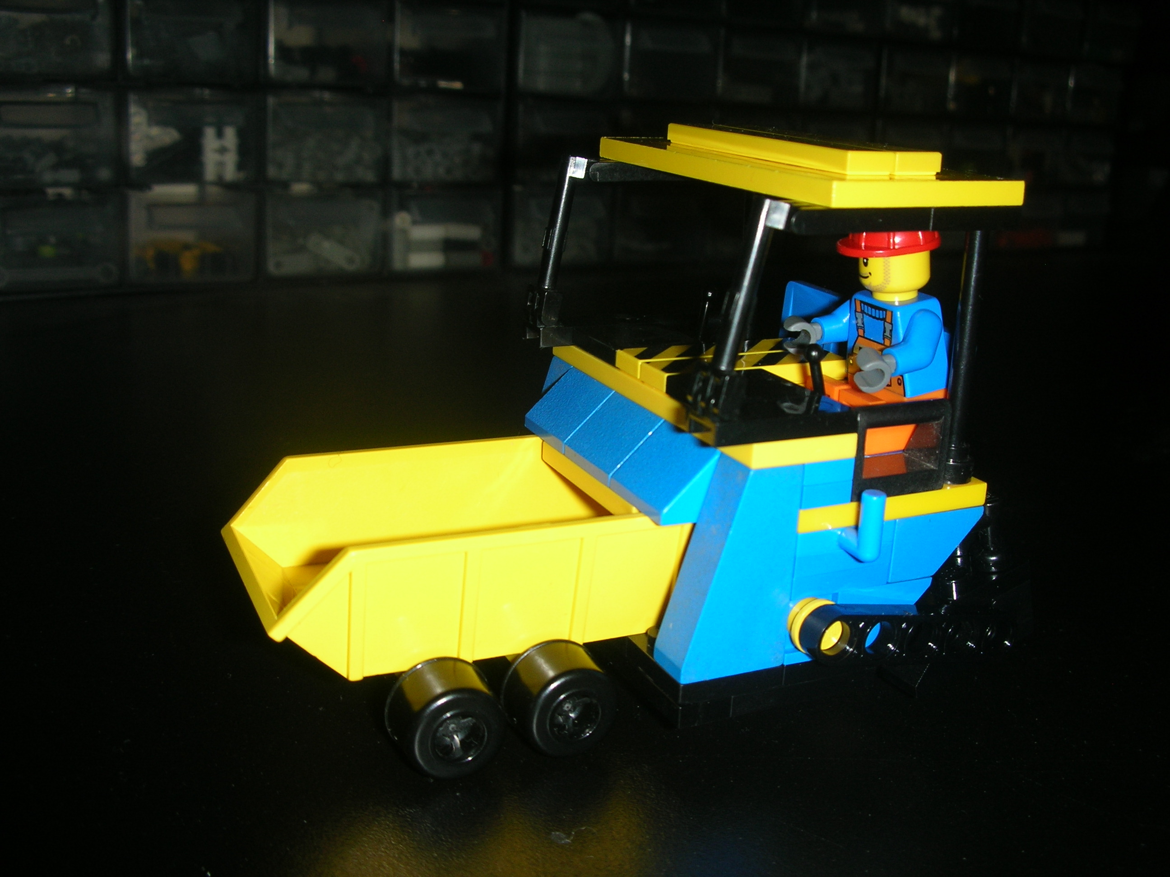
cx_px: 585
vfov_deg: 40.7
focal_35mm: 35
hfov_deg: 52.6
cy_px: 438
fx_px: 1183
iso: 50
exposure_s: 1/60.1
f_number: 3
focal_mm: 5.8
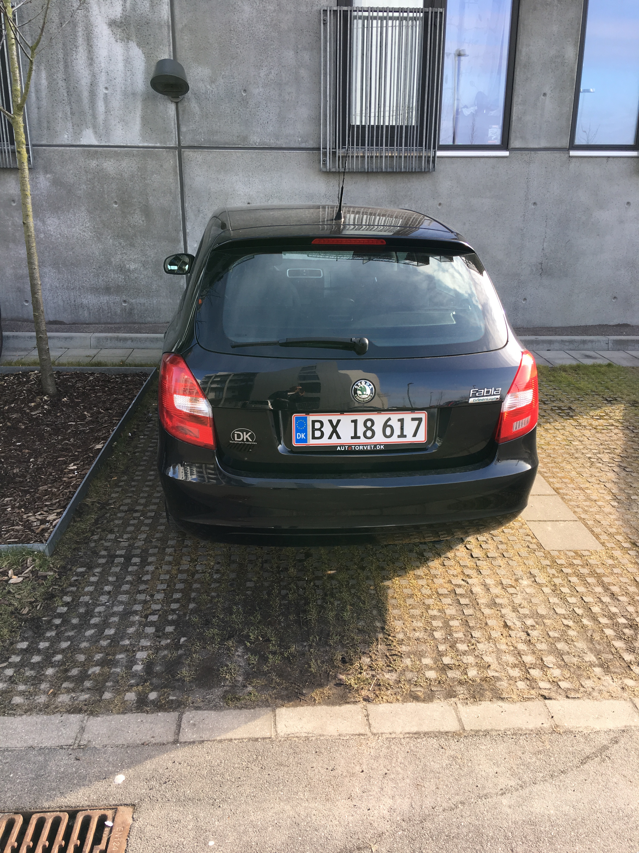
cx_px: 320
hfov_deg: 48.2
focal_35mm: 29
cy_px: 426
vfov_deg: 61.7
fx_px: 714
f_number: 2.2
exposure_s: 1/171
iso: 25
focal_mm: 4.15
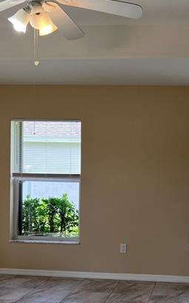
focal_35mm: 52
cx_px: 160
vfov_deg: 38.6
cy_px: 190
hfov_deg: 24.3
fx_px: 429
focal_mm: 5.7
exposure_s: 1/166
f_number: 1.5
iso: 40
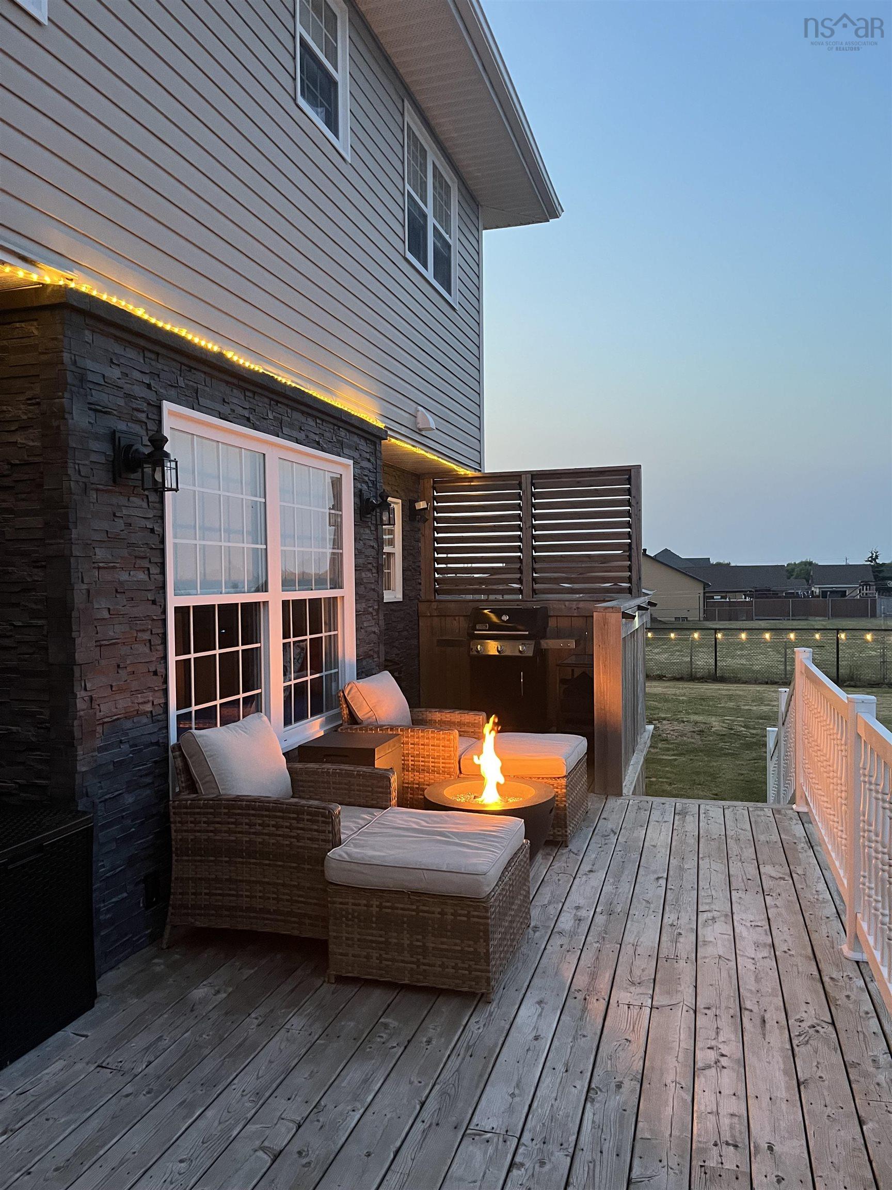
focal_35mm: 26
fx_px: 893
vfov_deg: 67.3
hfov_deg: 53.1
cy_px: 595
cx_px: 446
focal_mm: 5.1
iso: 400
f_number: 1.6
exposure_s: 1/60
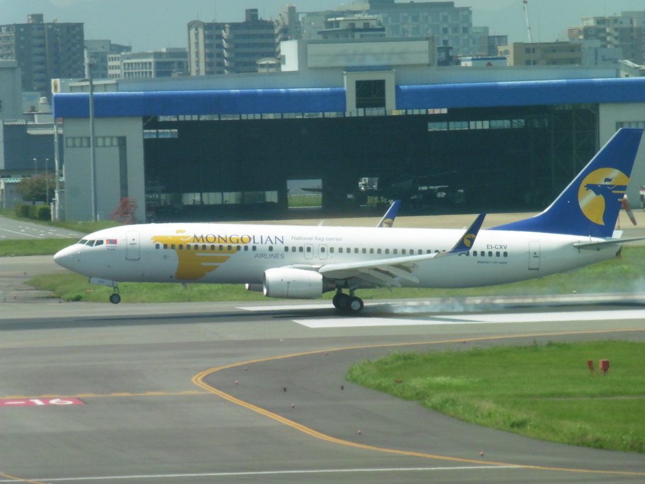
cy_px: 242
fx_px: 5385
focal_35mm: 289
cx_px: 322
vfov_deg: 5.1
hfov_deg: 6.9
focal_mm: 51.5
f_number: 6.3
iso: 400
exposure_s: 1/800
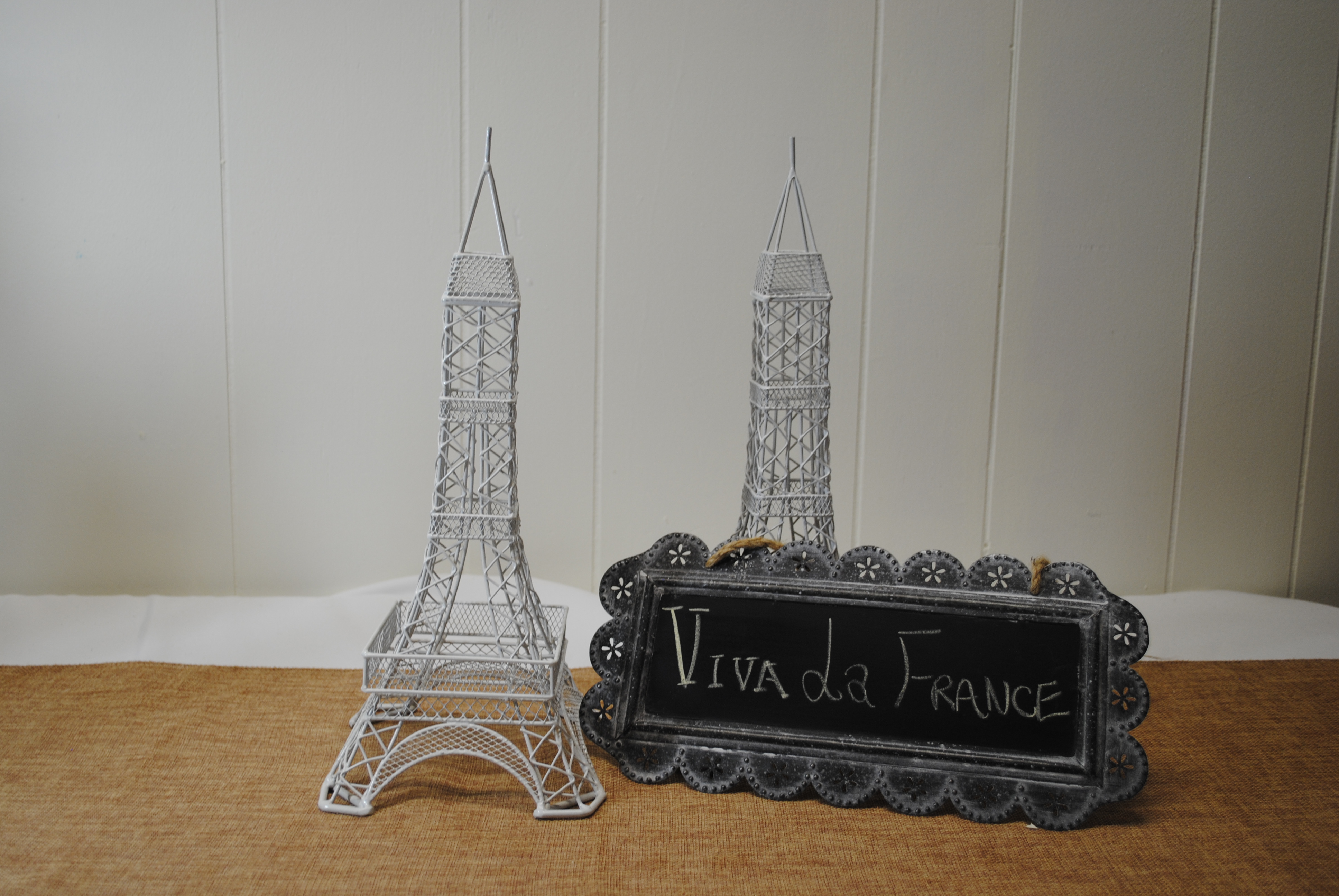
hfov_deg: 49.5
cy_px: 448
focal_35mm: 39
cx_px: 670
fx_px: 1452
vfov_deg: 34.3
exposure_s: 1/30
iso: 200
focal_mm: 26
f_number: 4.2
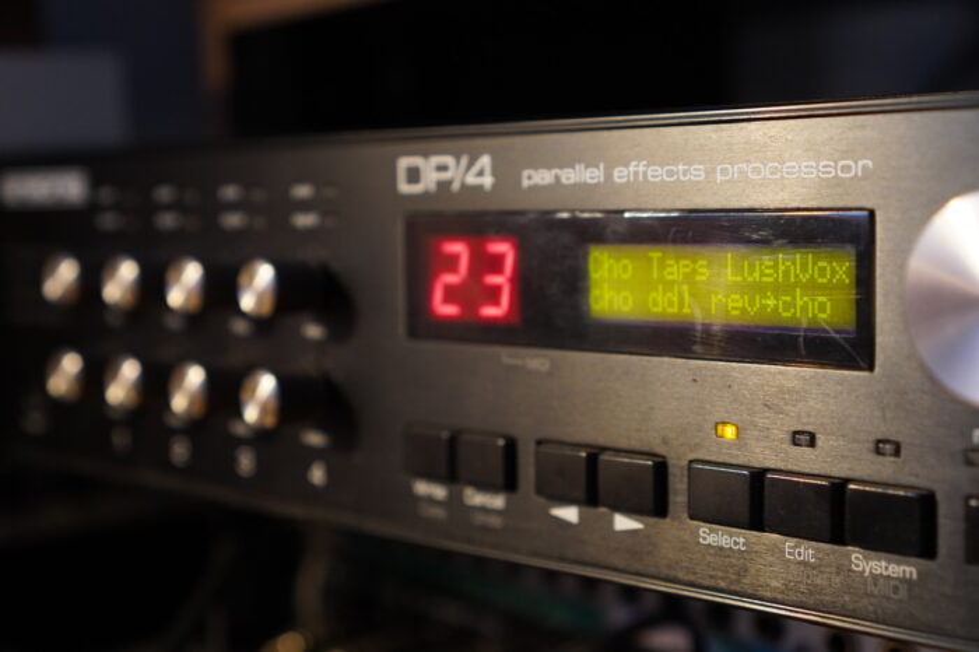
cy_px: 326
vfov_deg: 25.7
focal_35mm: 52
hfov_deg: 37.9
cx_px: 490
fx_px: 1427
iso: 1600
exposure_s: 1/40
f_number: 3.2
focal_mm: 35
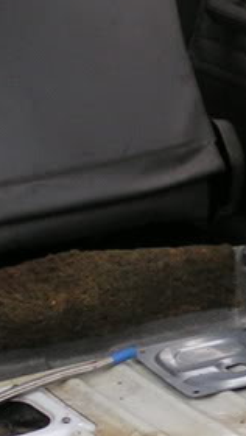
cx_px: 419
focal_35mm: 202
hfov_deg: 5.9
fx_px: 2337
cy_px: 293
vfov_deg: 10.6
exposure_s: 1/100
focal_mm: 10
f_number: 5.6
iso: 50
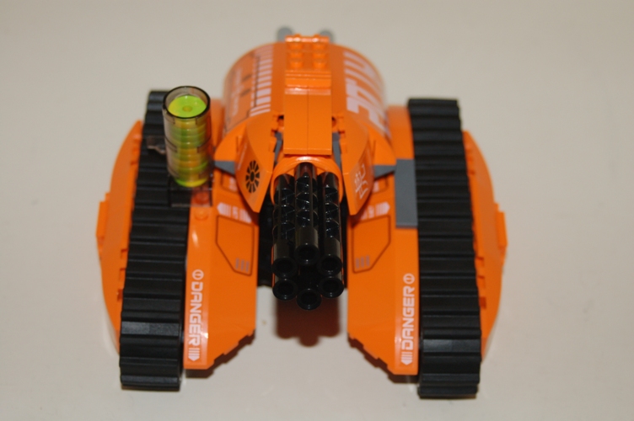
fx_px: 1478
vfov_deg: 16.2
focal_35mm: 84
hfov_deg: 24.2
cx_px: 317
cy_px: 210
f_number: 5.3
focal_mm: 56
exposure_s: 1/60
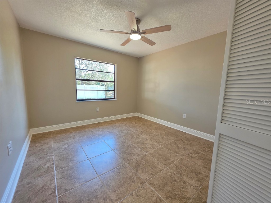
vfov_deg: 89.9
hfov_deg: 106.2
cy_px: 102
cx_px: 136
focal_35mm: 13
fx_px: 102
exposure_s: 1/120
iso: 125
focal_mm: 2.2
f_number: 1.9
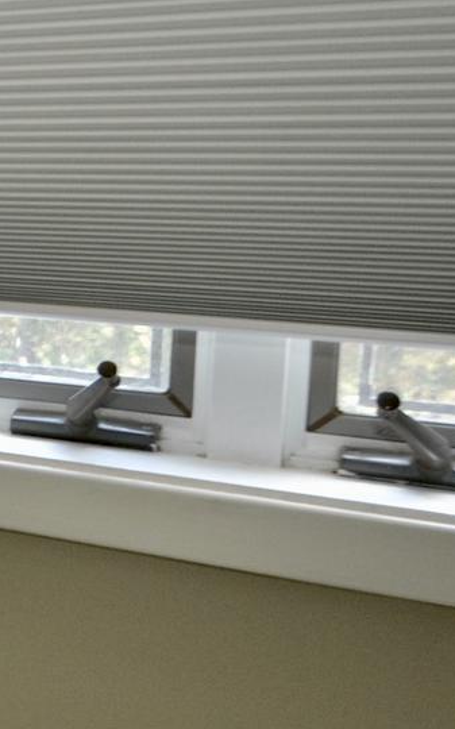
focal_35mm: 58
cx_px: -520
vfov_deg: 34.6
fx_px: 1152
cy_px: 205
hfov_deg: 16.0
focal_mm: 10
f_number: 3.5
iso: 360
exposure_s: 1/60
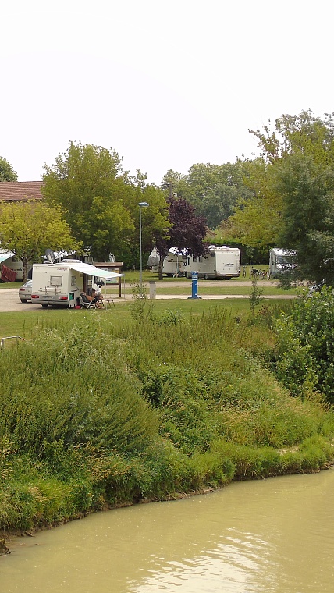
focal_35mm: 91
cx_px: 70
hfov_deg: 13.2
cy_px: 296
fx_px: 1431
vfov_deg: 23.4
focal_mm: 11
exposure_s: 1/320
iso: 80
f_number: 4.5
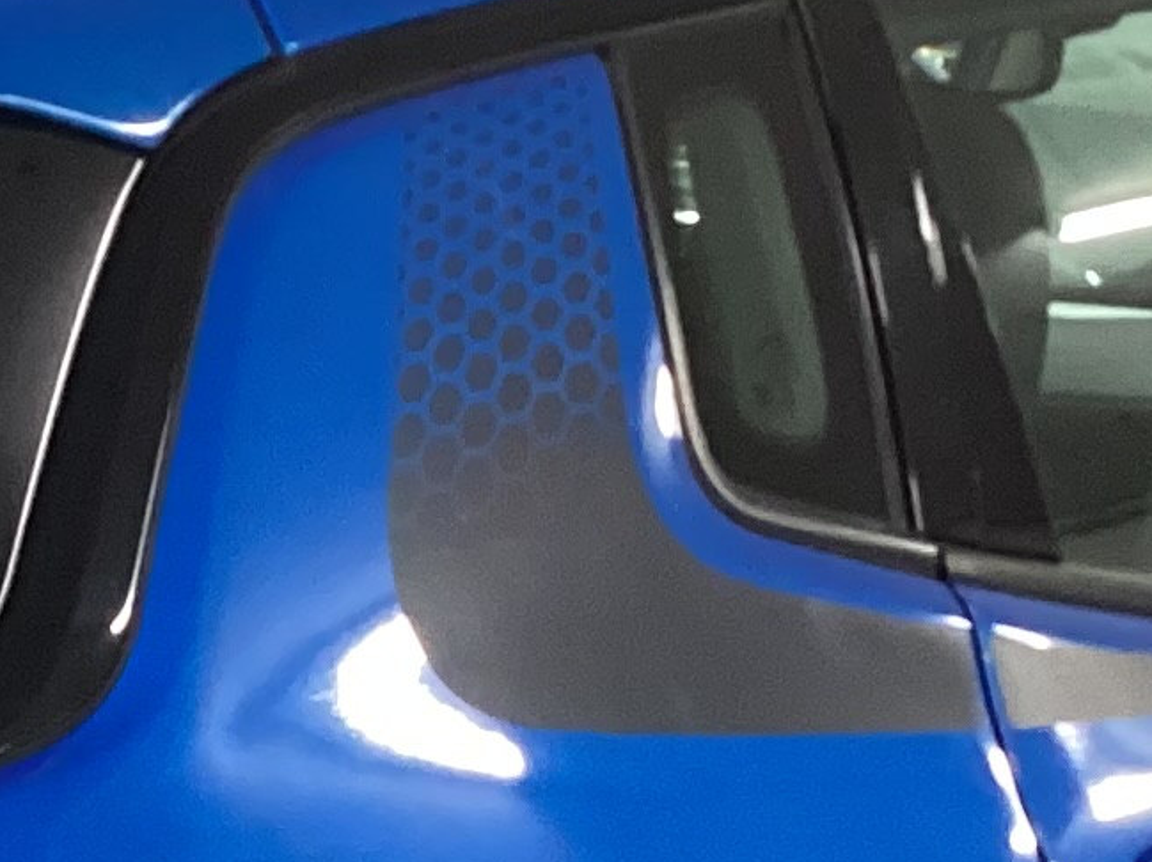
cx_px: -146
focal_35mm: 156
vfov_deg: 9.2
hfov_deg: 12.4
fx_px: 5189
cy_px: 1297
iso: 320
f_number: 2.4
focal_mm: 3.3
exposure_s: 1/50
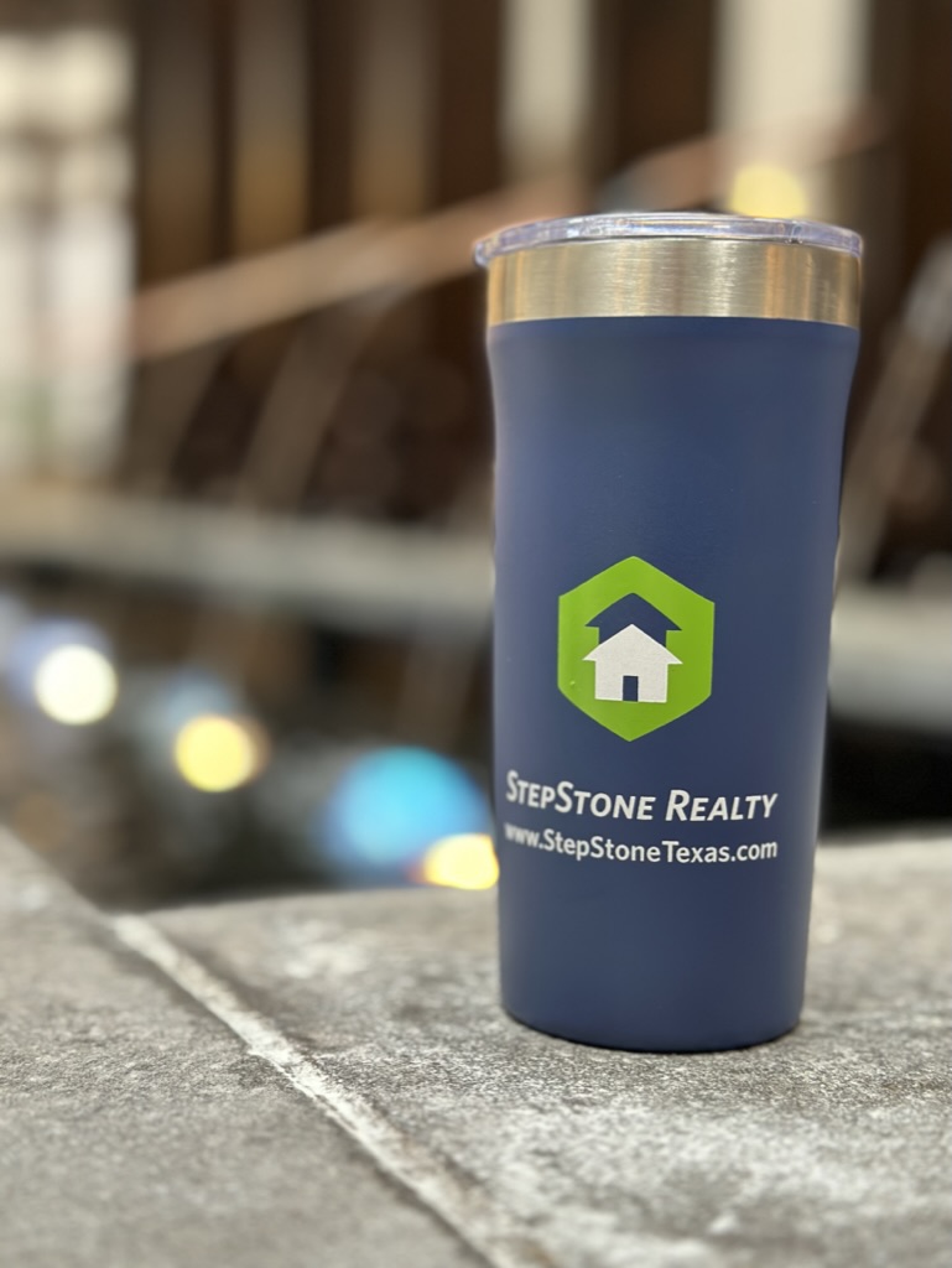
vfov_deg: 39.6
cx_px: 476
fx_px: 1759
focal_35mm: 48
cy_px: 634
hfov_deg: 30.3
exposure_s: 1/60
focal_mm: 6.86
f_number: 1.78
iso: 320
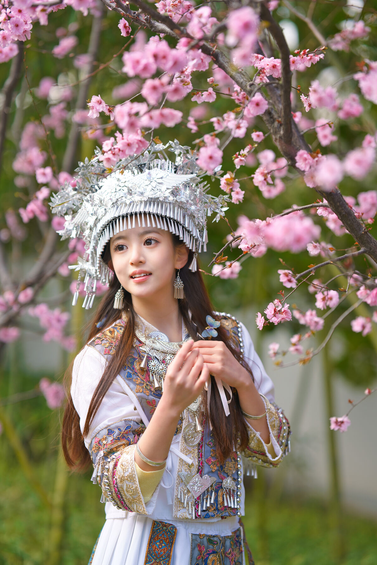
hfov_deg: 16.1
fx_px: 1335
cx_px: 188
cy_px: 282
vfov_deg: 23.9
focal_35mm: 85
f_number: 1.8
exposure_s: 1/1250
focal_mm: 85
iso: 100
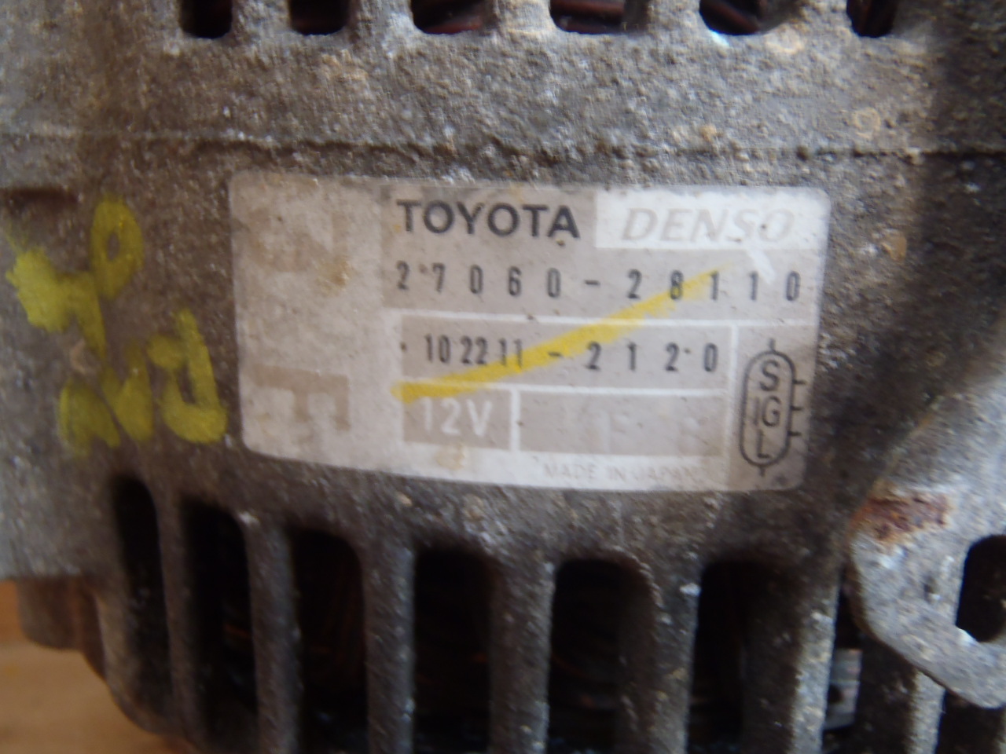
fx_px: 1075
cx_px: 503
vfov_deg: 38.7
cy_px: 377
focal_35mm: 37
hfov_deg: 50.1
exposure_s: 1/15
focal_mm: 6.64
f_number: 4.7
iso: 200
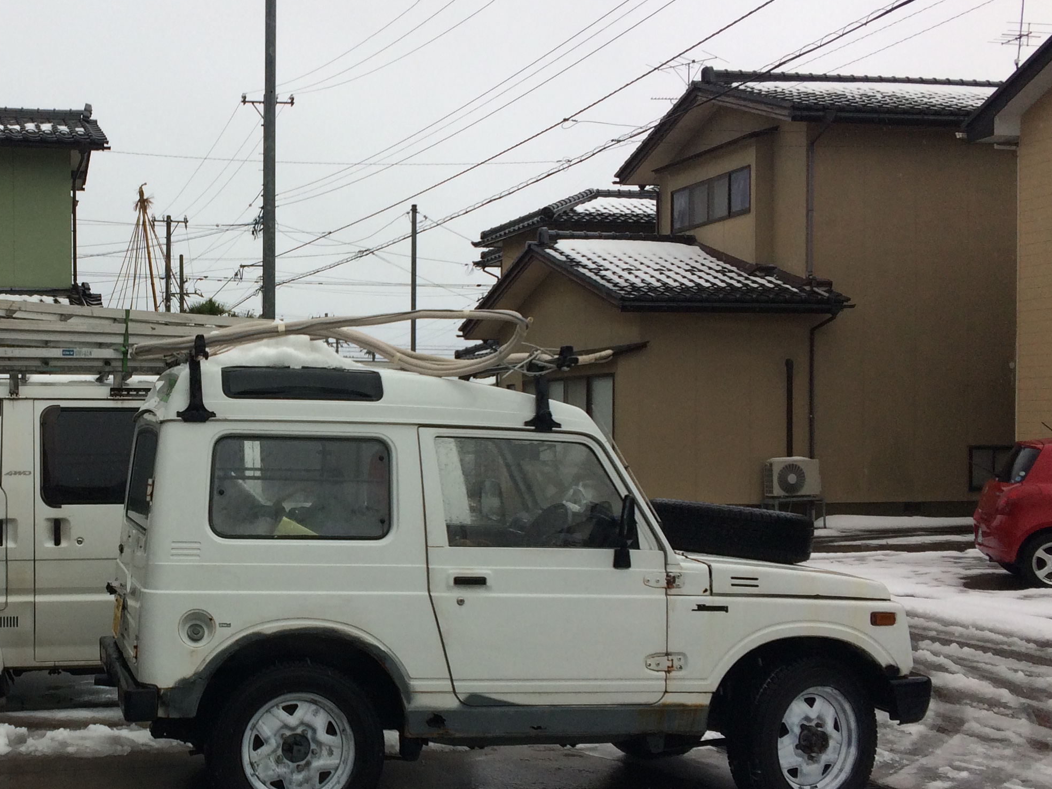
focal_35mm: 48
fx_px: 1459
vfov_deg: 30.2
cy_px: 461
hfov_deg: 38.4
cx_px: 231
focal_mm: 4.15
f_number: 2.2
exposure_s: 1/612
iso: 32
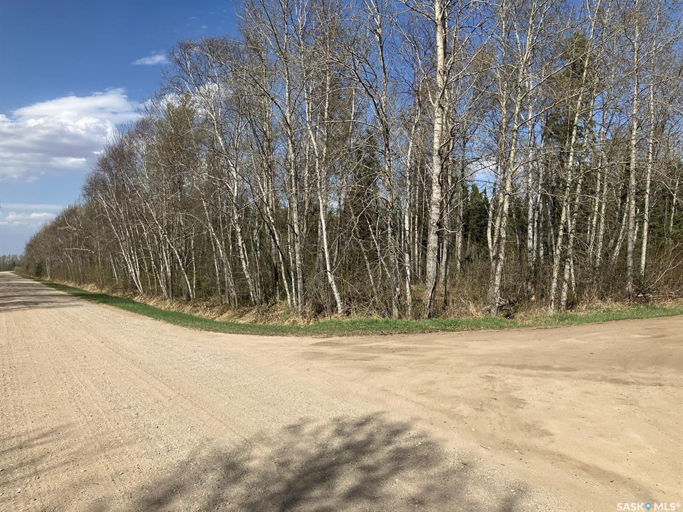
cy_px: 256
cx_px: 342
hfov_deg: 63.4
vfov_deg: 49.7
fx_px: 552
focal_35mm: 28
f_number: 1.8
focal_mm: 3.99
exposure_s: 1/2558
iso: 32
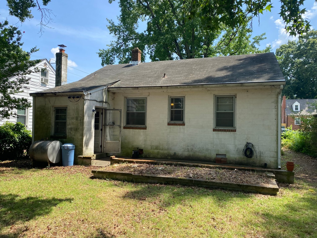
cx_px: 158
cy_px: 119
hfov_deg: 67.3
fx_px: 238
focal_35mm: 26
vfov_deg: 53.1
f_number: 1.8
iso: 32
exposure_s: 1/949
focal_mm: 4.25
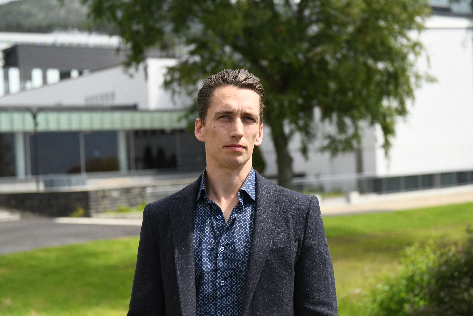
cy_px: 158
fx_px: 815
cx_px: 236
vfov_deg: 21.9
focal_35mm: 62
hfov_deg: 32.4
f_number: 4
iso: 1100
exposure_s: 1/8000
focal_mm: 62
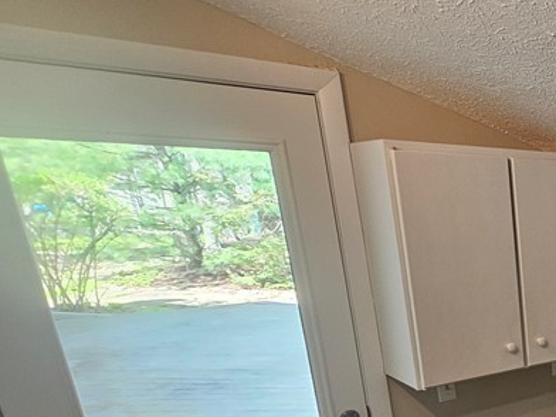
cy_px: 383
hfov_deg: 36.5
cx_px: 713
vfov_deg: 38.6
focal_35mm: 34
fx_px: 546
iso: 250
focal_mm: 2.2
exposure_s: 1/60
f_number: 2.2
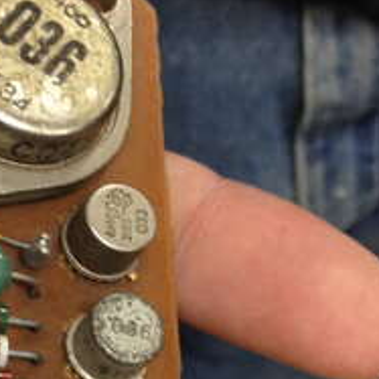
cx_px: -103
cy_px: 464
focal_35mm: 132
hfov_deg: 12.8
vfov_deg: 12.9
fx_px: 1635
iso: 100
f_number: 2.4
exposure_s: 1/20
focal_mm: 4.28
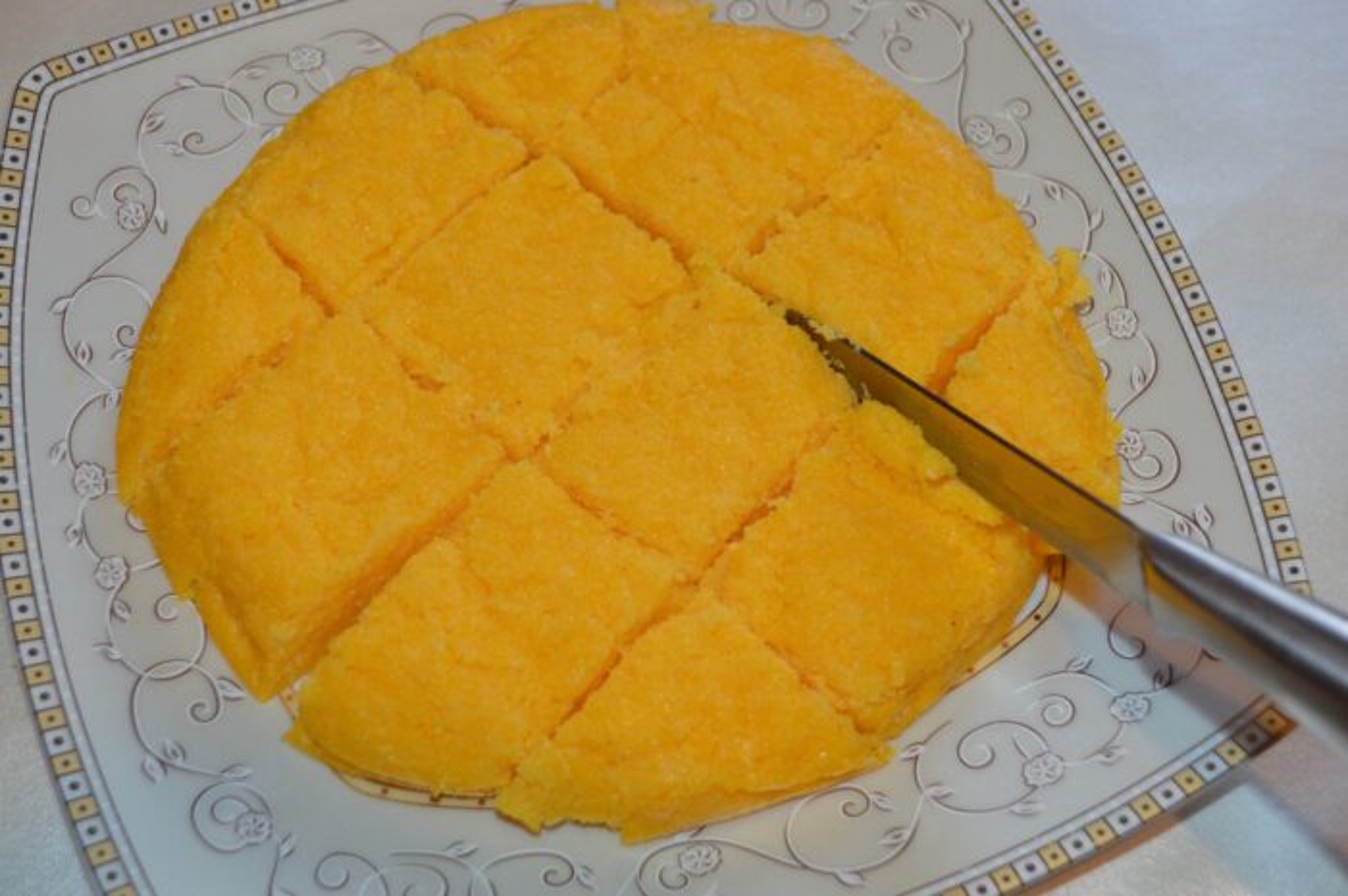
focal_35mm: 48
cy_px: 448
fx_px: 1795
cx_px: 674
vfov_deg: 28.0
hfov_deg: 41.2
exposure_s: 1/60
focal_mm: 32
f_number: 4.8
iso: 900
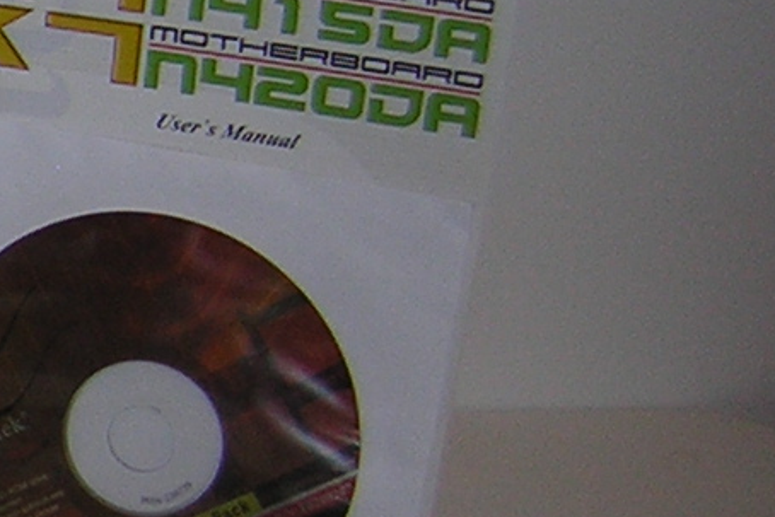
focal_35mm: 132
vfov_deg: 10.4
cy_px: 351
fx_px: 2842
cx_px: -560
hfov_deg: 14.0
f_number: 2.6
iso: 50
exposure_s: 1/60.1
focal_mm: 4.7
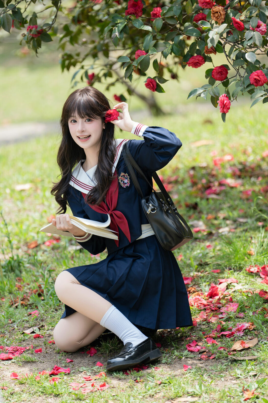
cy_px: 202
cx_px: 134
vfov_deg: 11.1
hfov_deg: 7.4
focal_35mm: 185
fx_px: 2066
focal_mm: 185
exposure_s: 1/400
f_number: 3.2
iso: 125
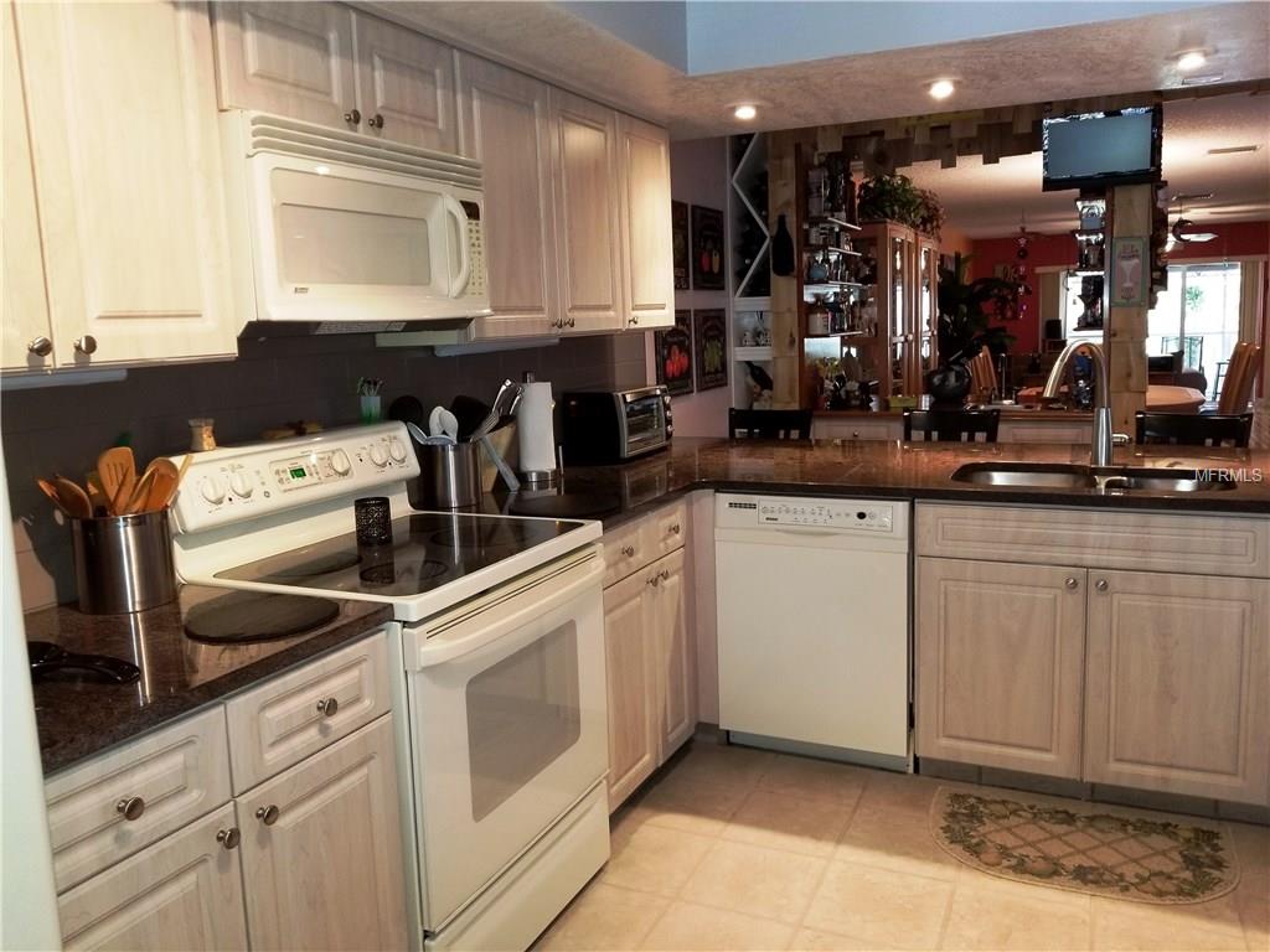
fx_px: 954
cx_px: 635
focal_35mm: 26
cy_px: 476
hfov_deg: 67.3
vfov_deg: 53.1
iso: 100
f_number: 1.7
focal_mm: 4.25
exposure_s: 1/24
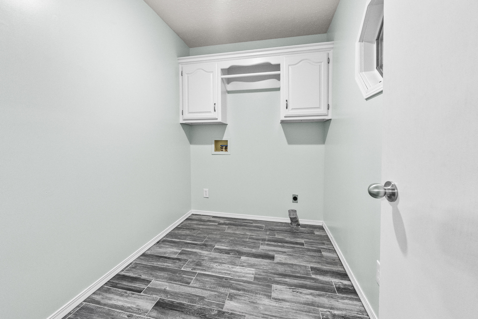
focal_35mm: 14
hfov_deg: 104.2
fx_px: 186
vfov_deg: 81.3
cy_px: 160
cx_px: 239
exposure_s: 1/40
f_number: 8
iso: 12800
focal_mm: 14
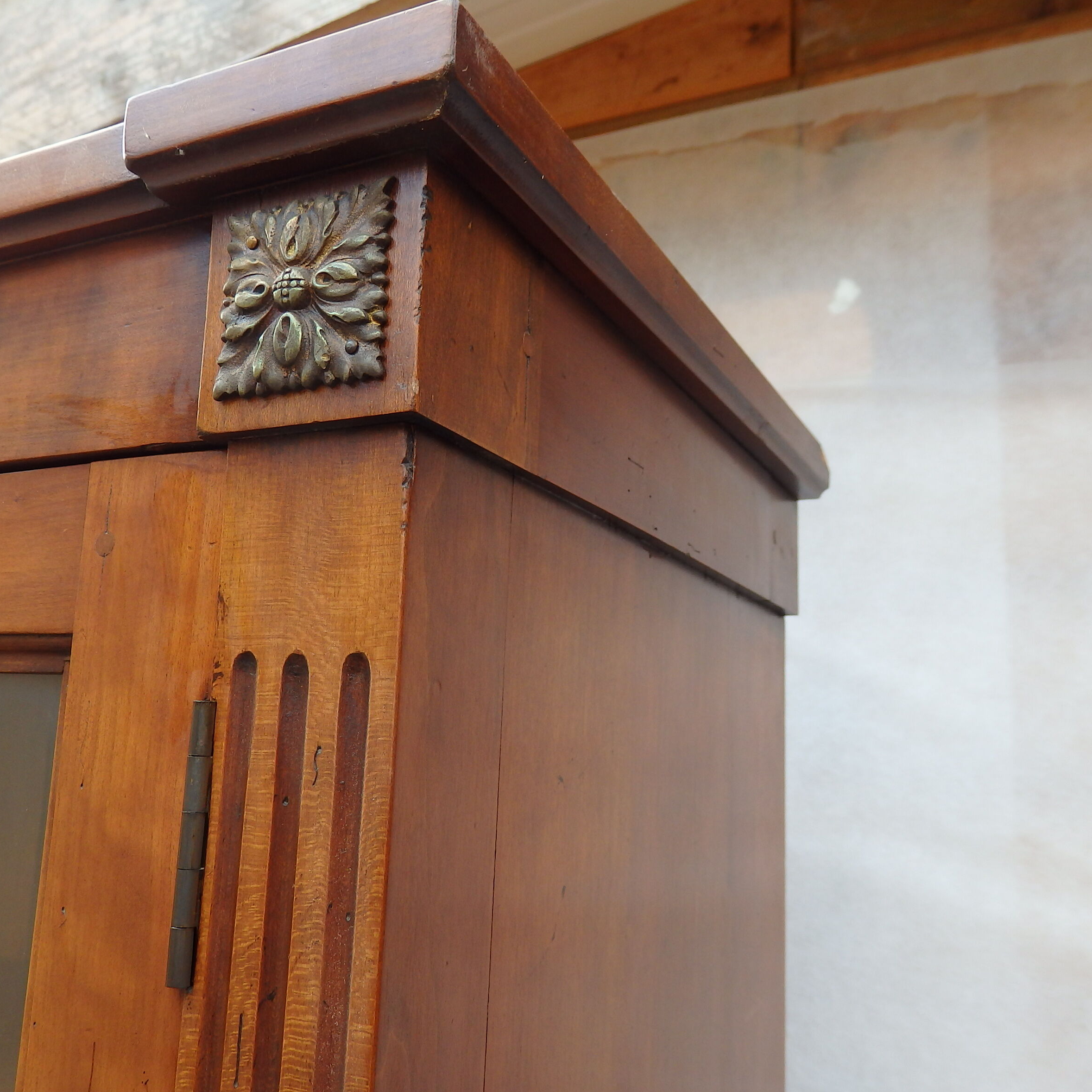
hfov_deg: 54.0
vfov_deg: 54.0
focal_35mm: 30
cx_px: 494
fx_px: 1071
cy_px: 541
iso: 125
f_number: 3
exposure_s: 1/160
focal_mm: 4.5
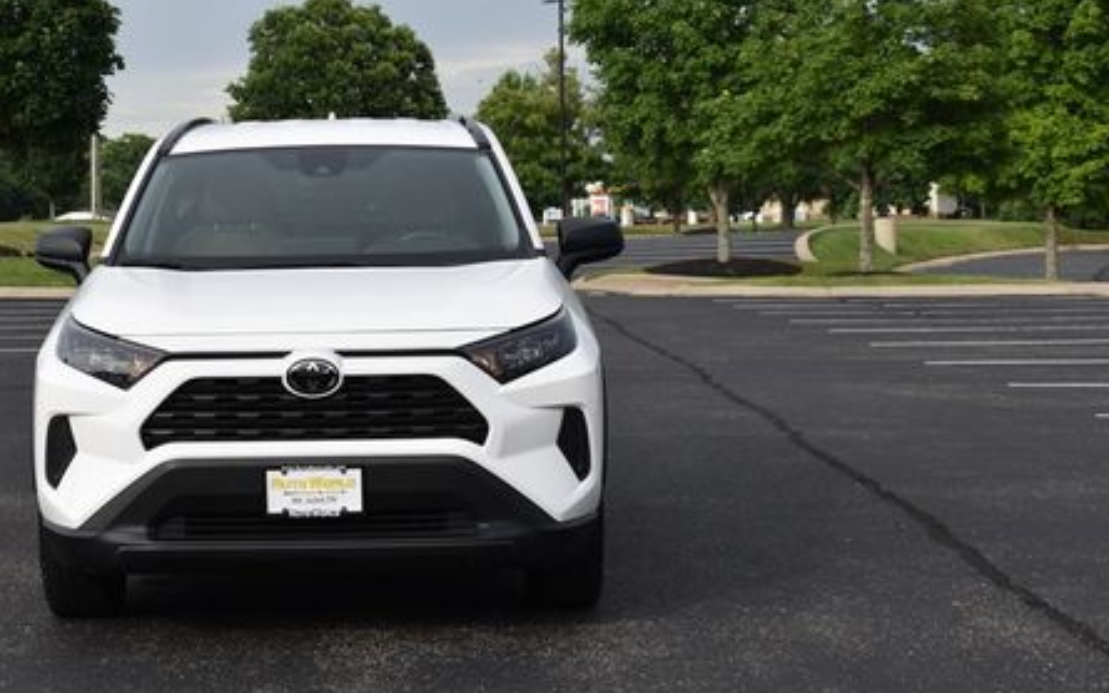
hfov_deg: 23.4
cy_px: 393
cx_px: 314
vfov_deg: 14.8
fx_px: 2659
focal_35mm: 88
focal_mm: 40
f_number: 7.1
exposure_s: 1/250
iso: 200
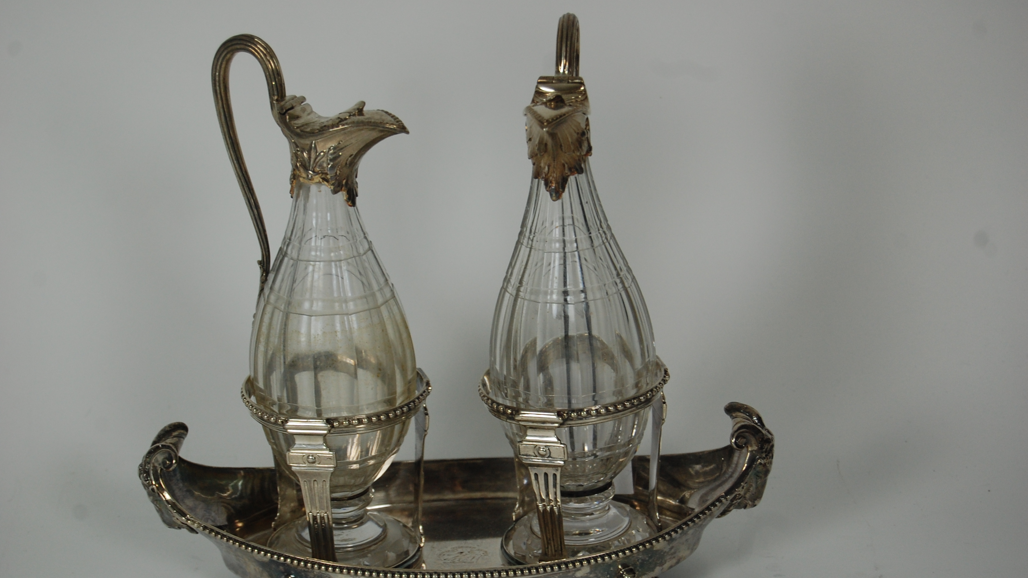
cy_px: 330
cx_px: 514
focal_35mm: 87
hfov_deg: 24.6
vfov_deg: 14.0
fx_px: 2359
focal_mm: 55
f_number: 5.6
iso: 400
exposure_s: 1/125
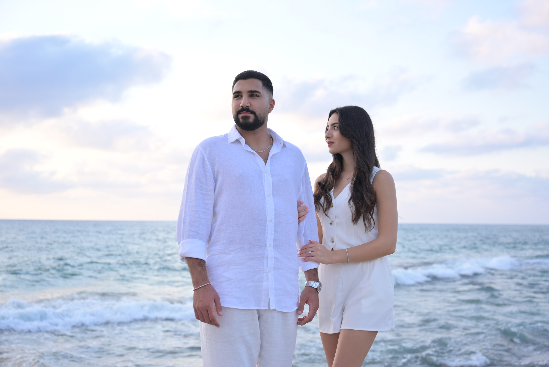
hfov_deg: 46.4
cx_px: 274
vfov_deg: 31.9
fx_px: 641
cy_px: 184
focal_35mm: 42
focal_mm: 42
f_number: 3.5
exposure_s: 1/320
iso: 160
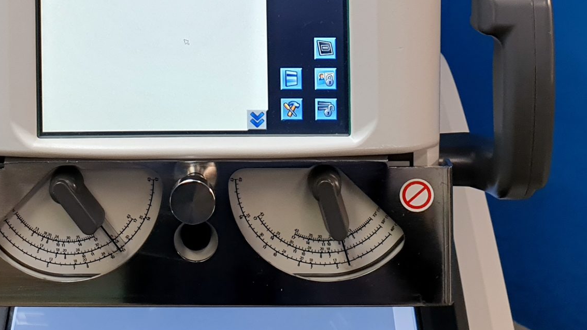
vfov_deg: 17.1
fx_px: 996
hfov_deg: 32.6
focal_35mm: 64
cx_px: 202
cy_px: -153
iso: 100
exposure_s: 1/50
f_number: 2.4
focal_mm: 4.3
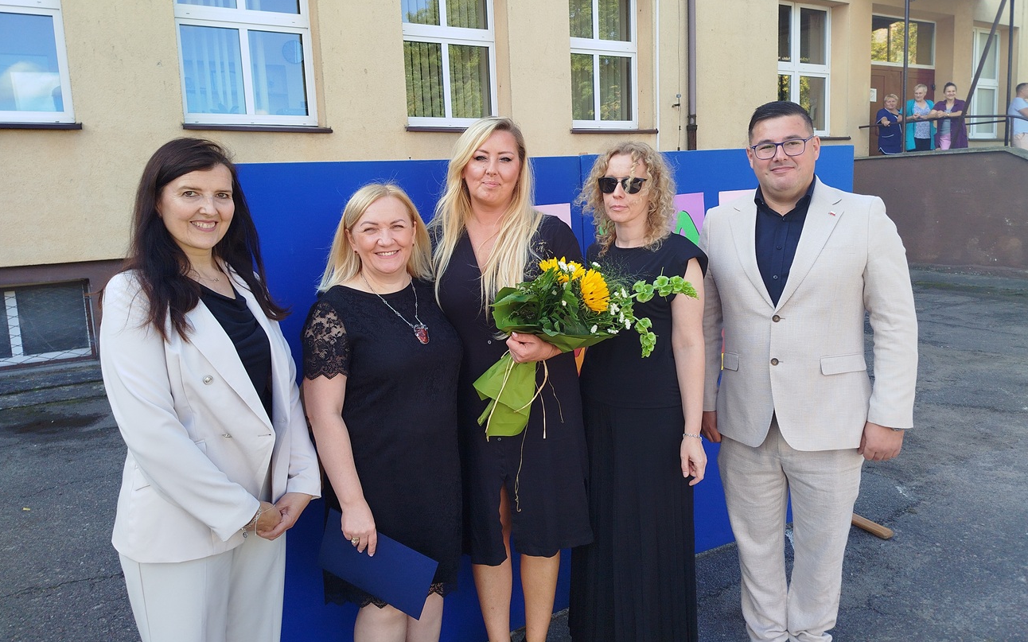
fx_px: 728
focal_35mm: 26
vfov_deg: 47.5
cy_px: 288
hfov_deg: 70.4
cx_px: 508
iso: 50
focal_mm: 5.31
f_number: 1.7
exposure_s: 1/136
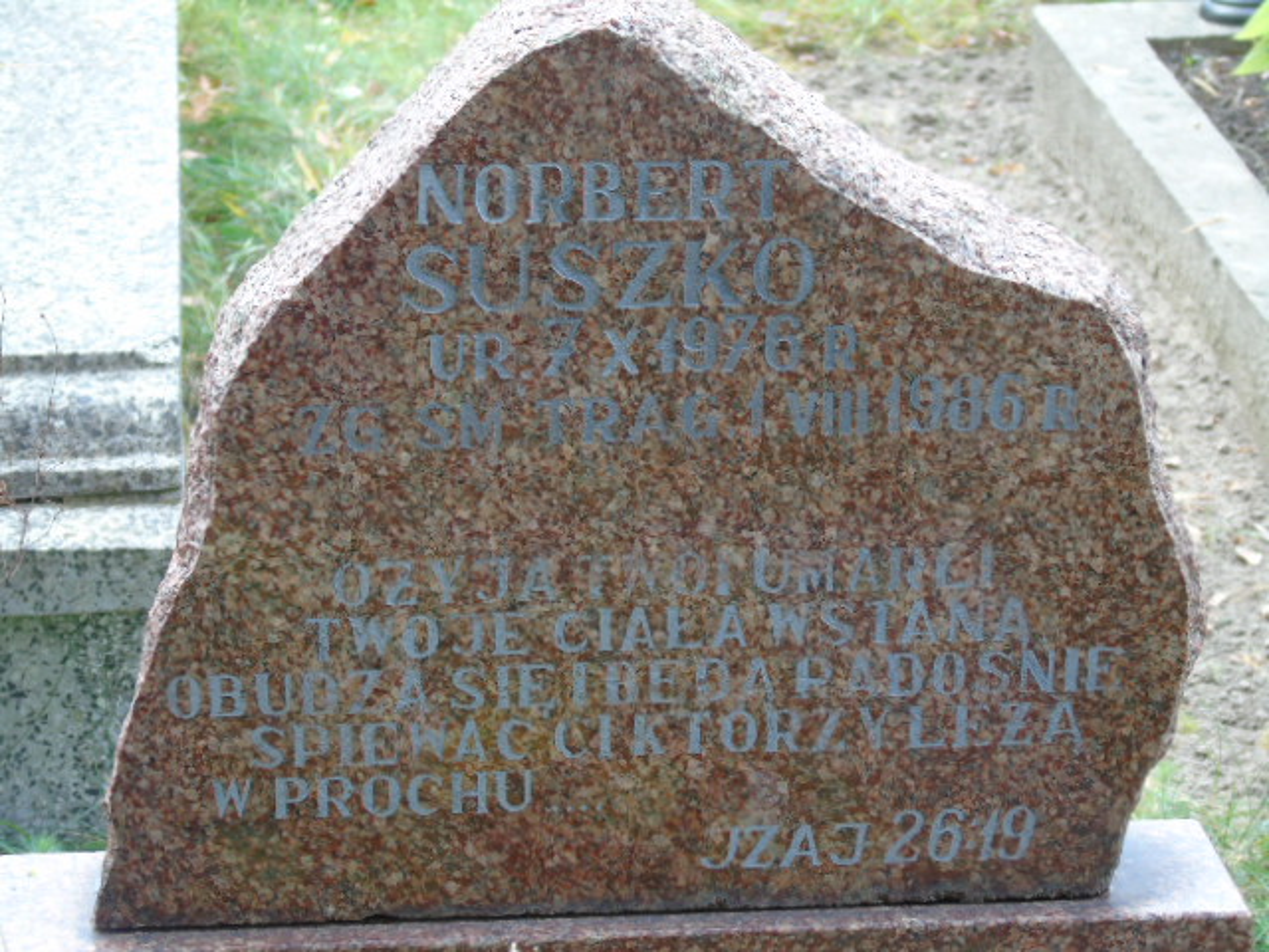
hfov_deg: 15.9
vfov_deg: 12.0
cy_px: 476
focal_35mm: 124
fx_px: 4546
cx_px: 634
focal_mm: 22
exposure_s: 1/40
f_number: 4.6
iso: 200
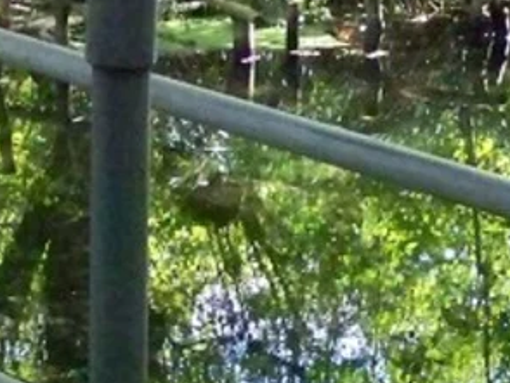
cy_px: 146
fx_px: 2743
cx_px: 212
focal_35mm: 186
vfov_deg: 8.0
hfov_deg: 10.6
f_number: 2.8
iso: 800
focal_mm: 6.3
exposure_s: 1/500
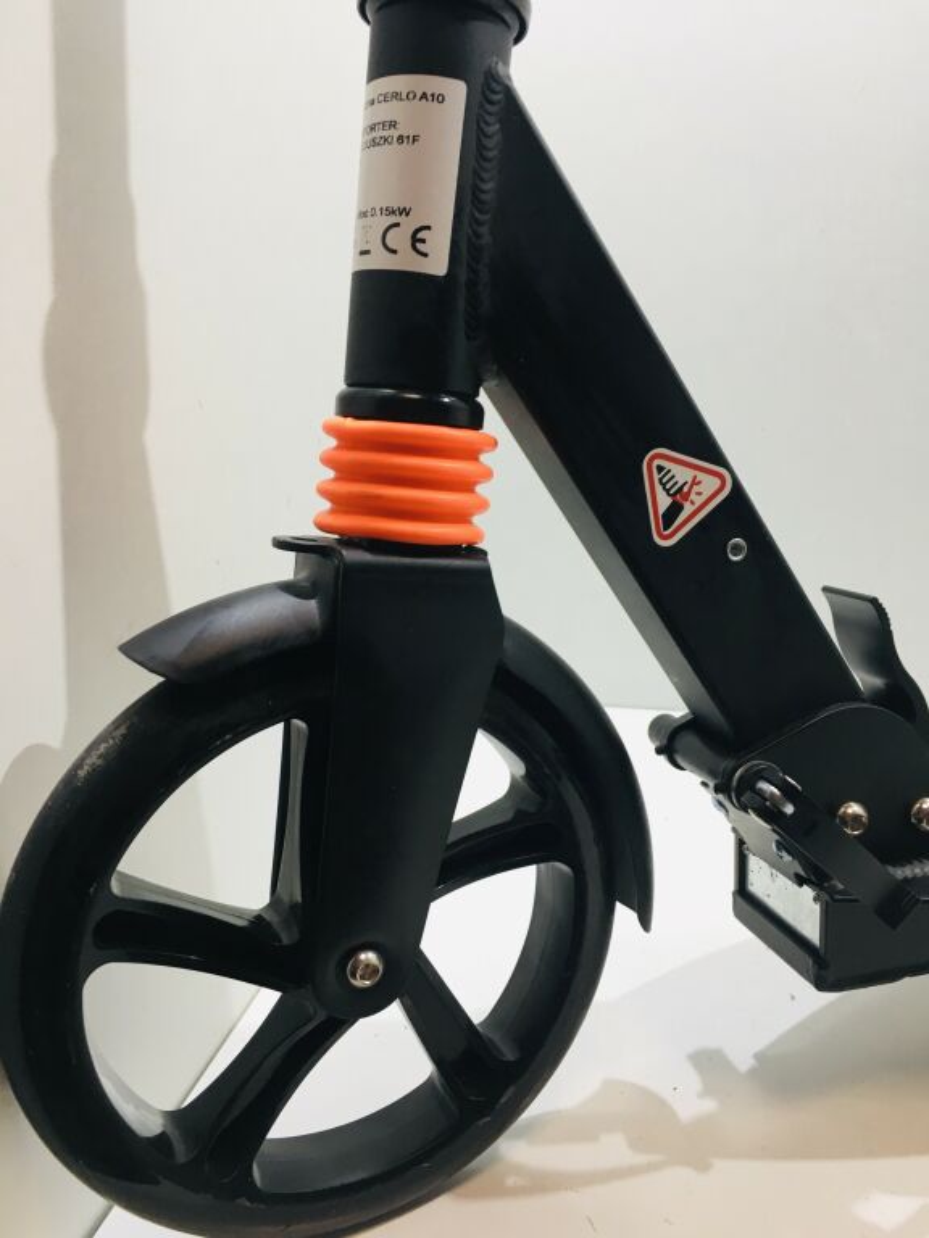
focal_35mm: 29
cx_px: 464
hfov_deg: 48.2
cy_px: 619
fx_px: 1038
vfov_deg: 61.7
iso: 40
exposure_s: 1/33
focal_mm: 4.15
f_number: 2.2
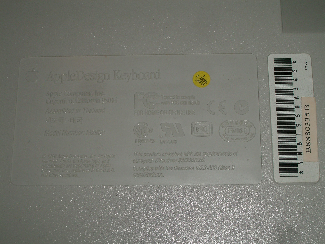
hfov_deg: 31.2
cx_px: 162
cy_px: 122
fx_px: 582
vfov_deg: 23.7
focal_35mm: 62
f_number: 5.6
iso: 80
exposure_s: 1/60
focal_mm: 10.2
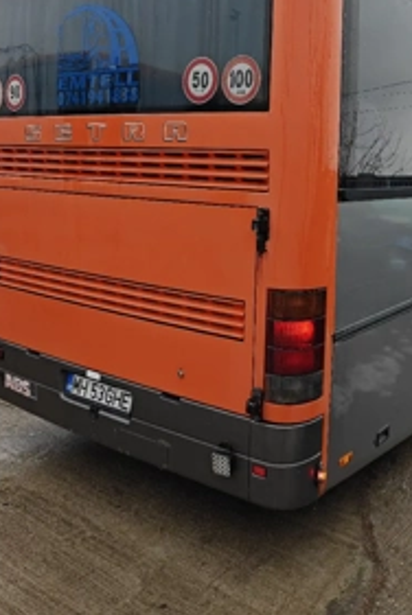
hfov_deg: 37.9
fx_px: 582
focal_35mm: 34
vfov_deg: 55.2
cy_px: 234
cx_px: 313
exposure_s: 1/278
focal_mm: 6.06
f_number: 1.6
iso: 125
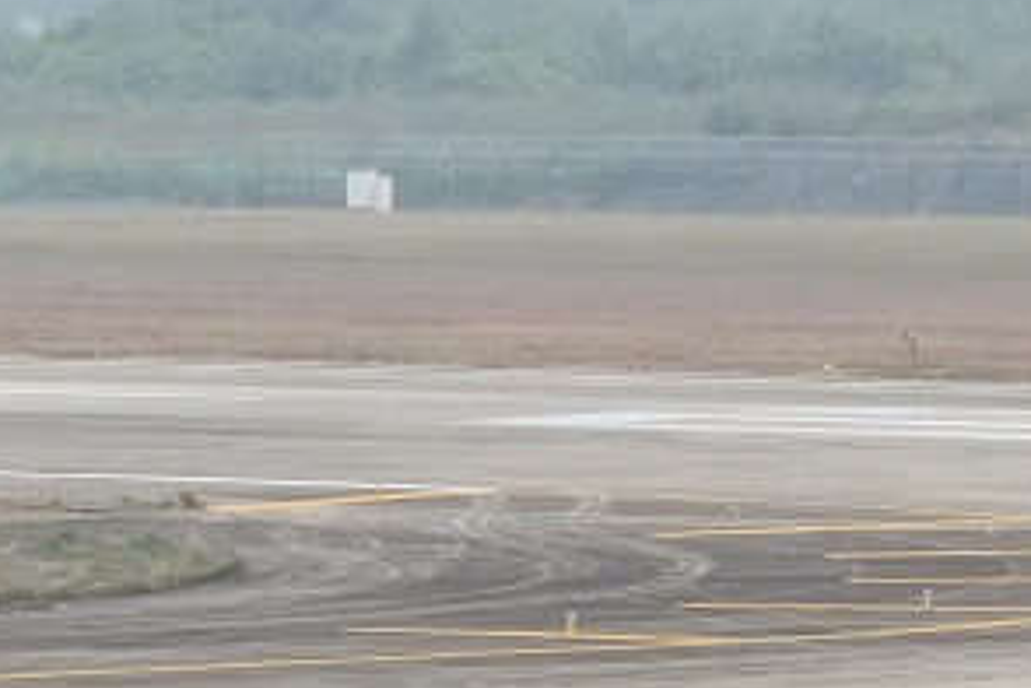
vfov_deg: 3.1
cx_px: 796
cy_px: -337
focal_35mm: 436
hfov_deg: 4.7
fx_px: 12486
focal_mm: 71.1
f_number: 8
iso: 800
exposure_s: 1/1000
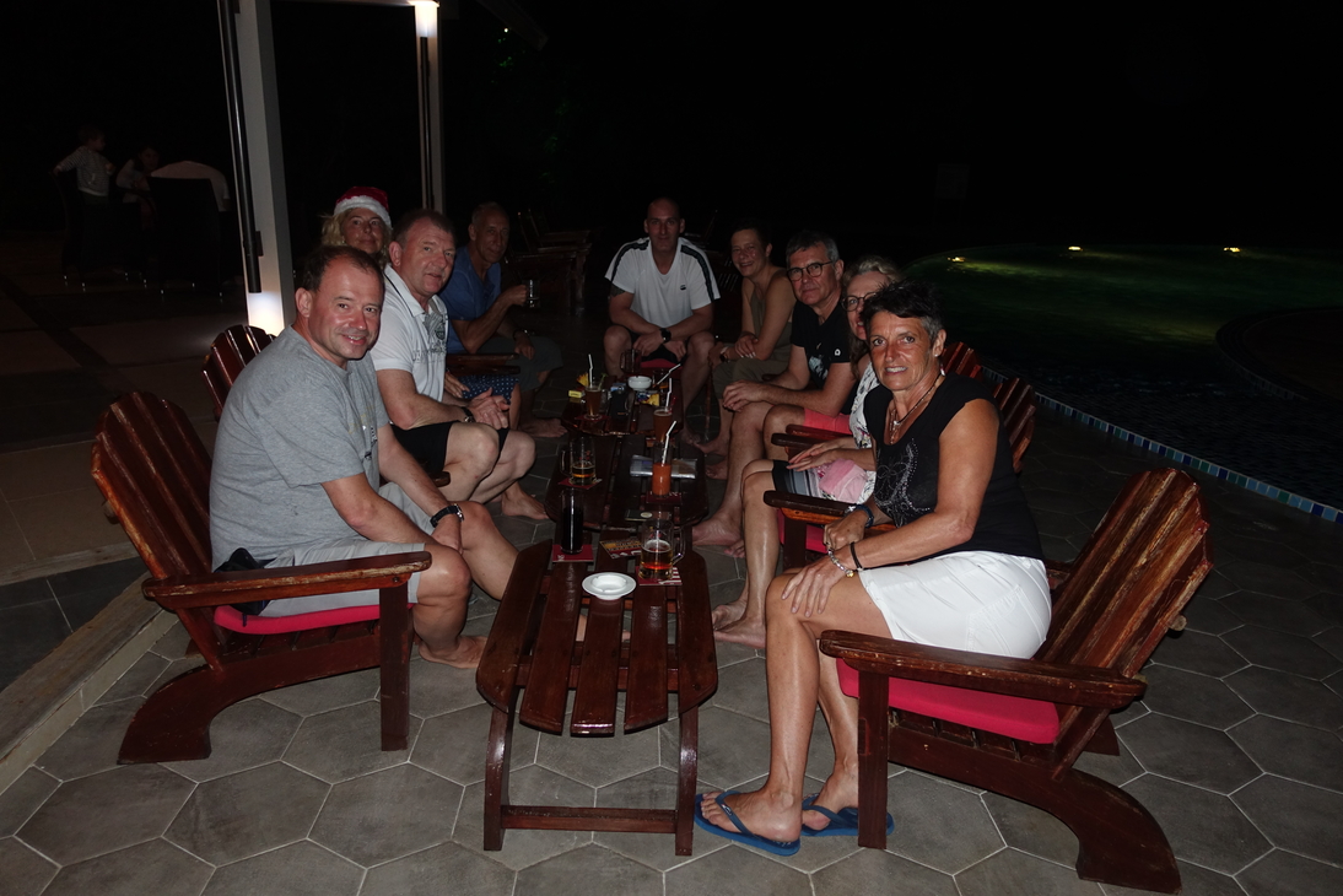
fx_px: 896
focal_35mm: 24
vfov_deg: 53.2
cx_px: 672
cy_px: 448
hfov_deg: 73.7
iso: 400
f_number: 1.8
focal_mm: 8.8
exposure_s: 1/30
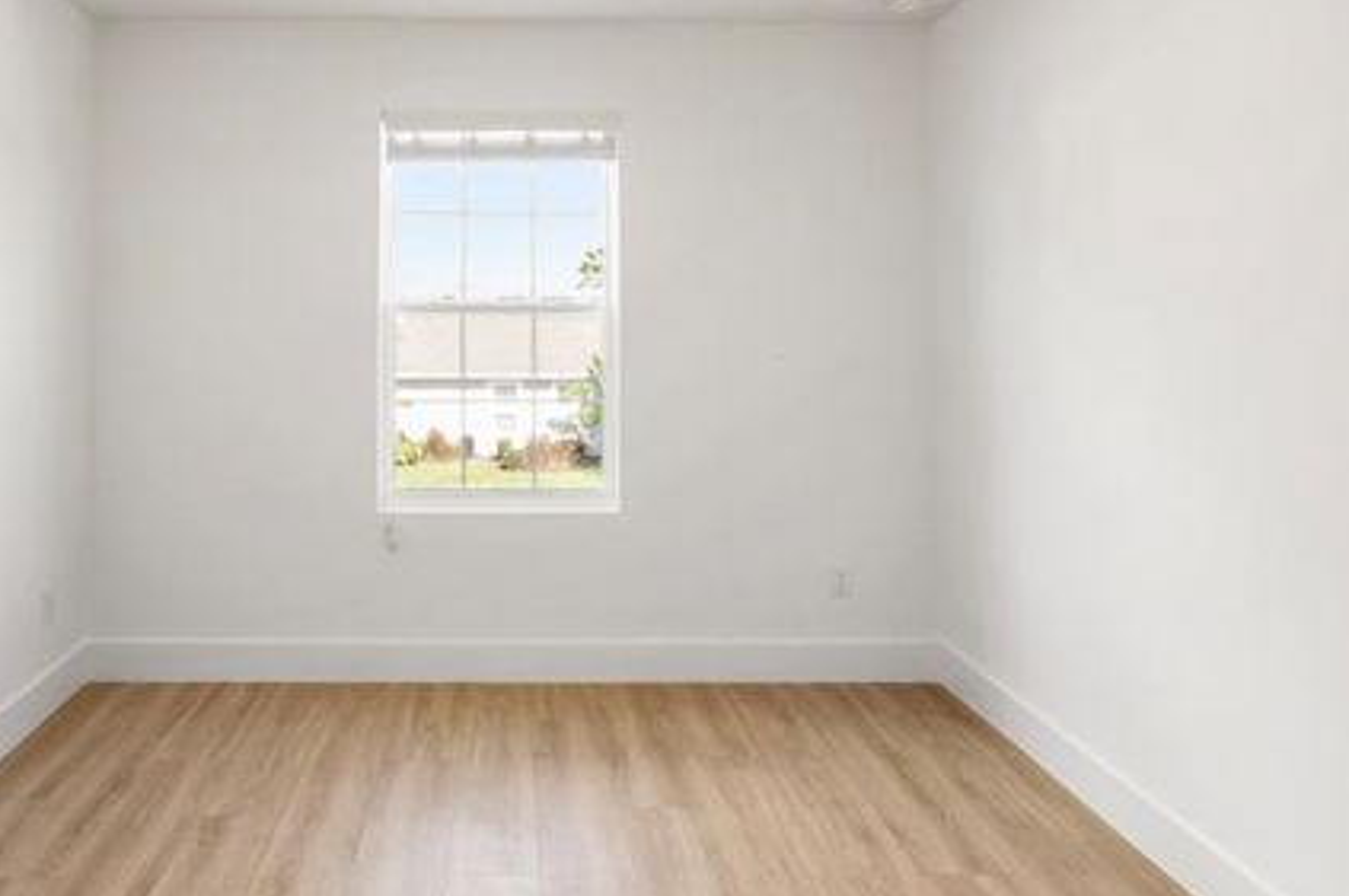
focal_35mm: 25
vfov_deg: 50.0
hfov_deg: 70.4
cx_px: 505
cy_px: 276
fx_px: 936
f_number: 7.1
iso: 320
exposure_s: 1/4
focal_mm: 10
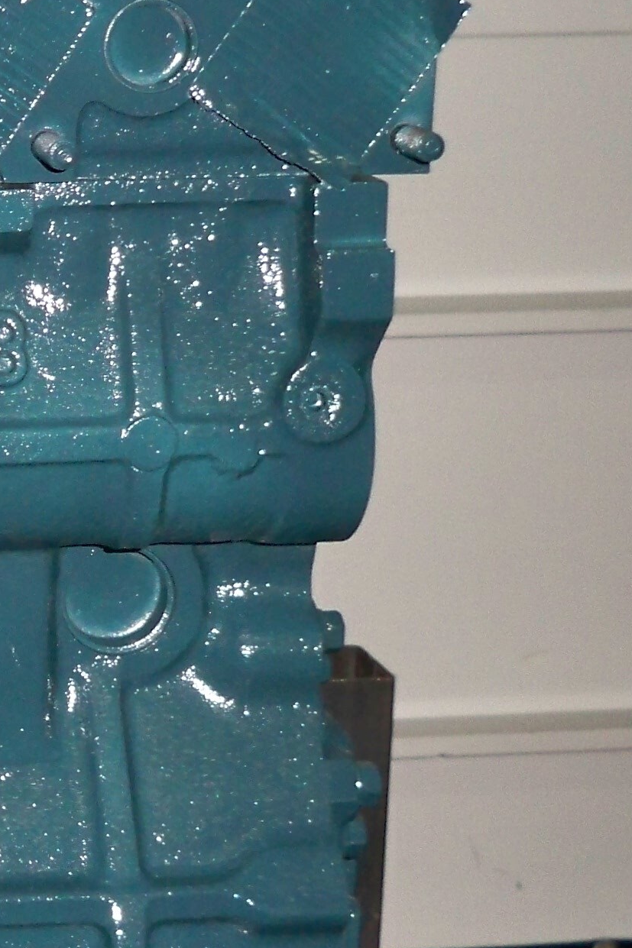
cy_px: 467
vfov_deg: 19.1
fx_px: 2818
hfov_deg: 11.7
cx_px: -552
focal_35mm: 107
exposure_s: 1/60
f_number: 3.1
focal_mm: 6.3
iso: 200
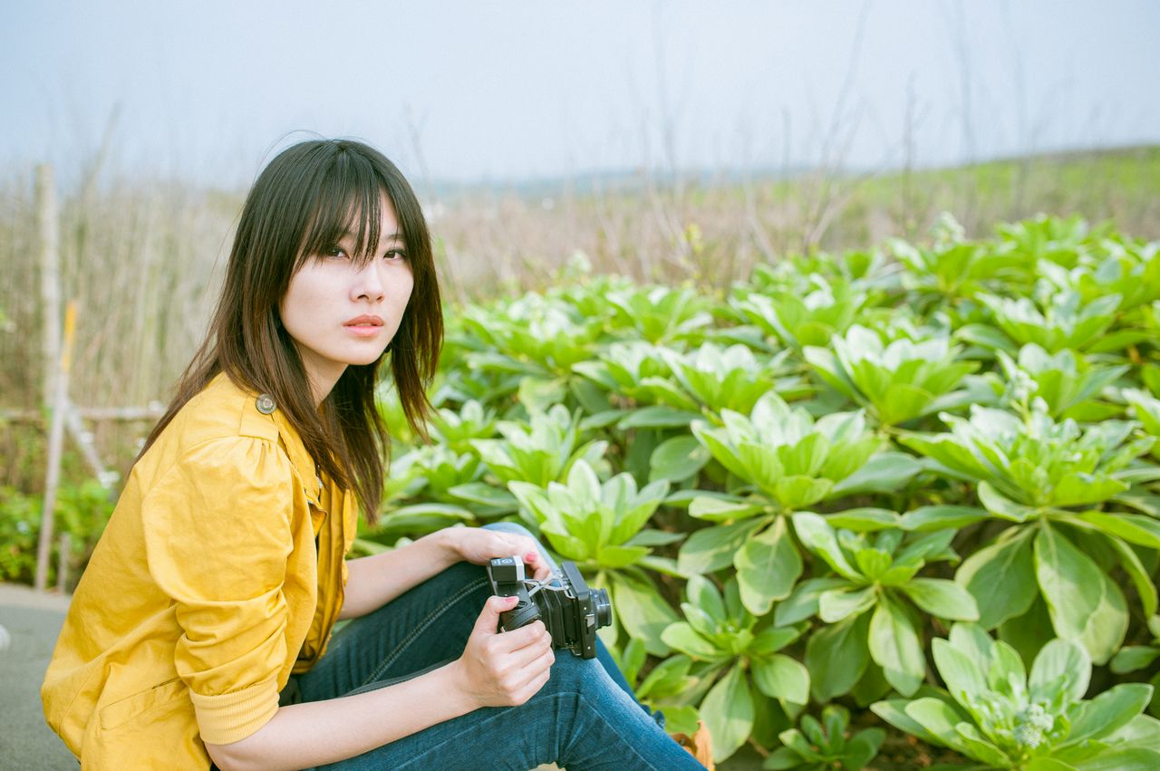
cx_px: 580
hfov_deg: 54.5
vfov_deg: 37.8
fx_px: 1127
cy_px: 386
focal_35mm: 35
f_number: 2.8
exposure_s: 1/800
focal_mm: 35
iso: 100
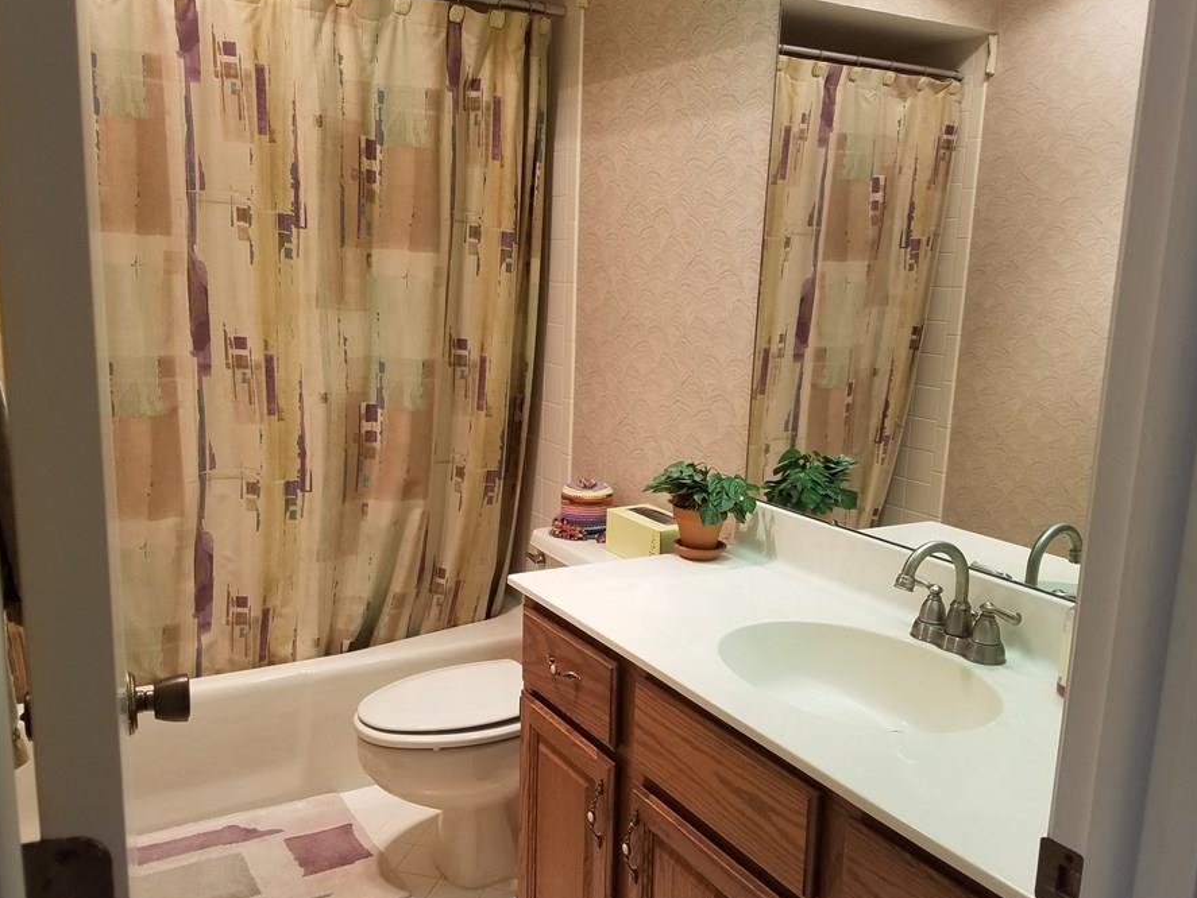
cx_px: 617
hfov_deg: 59.9
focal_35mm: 30
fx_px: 1038
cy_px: 487
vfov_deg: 46.8
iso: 50
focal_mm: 4.2
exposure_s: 1/60
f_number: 1.7
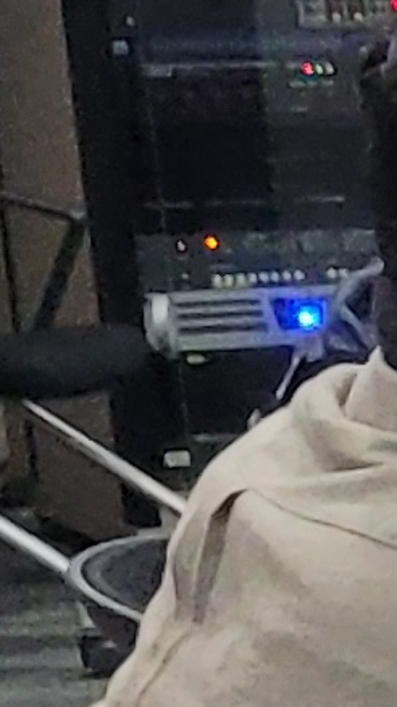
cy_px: 946
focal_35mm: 261
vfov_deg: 8.1
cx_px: 2889
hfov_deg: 3.6
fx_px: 4890
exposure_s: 1/60
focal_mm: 5.4
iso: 200
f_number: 1.8
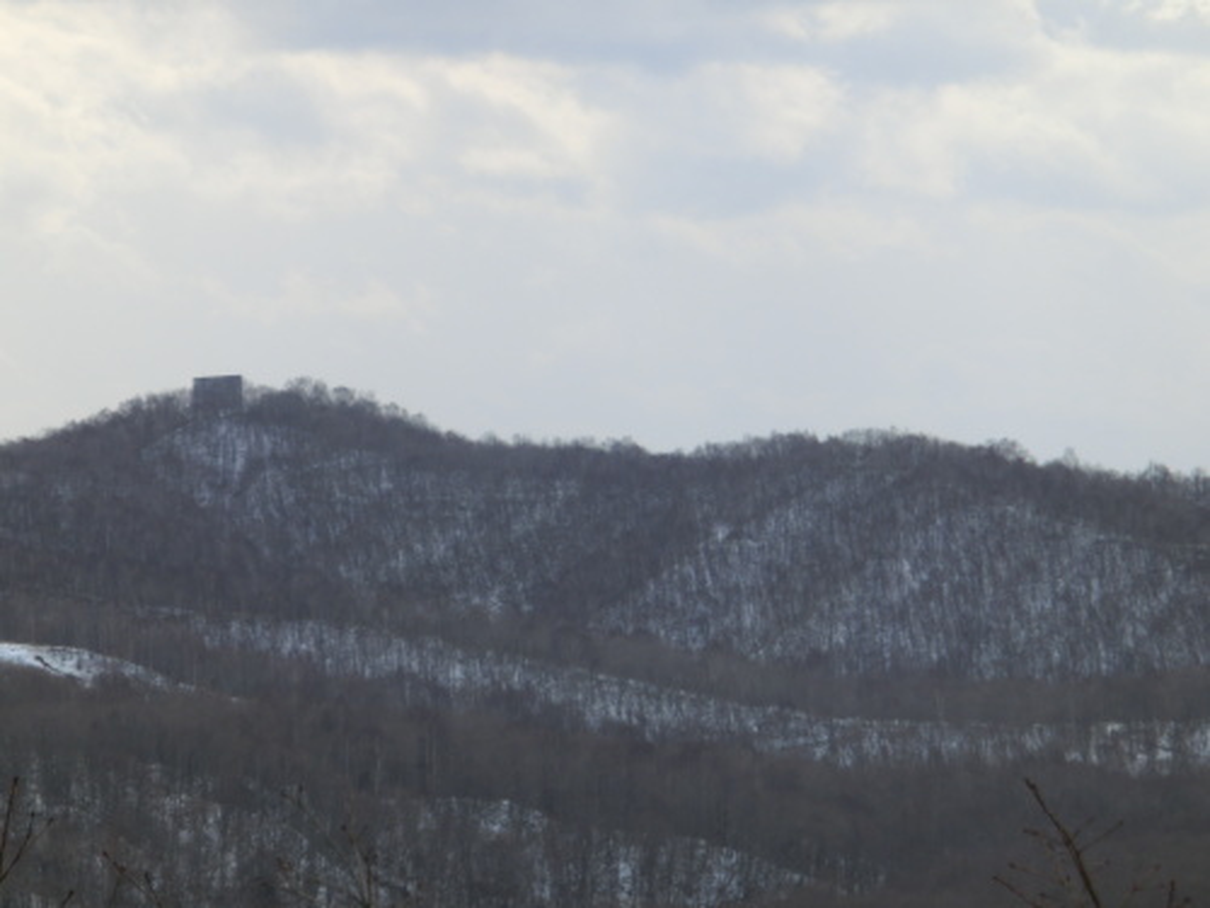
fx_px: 10486
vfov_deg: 5.0
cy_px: 454
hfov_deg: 6.6
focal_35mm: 300
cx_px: 605
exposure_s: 1/320
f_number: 5.9
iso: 100
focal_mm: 53
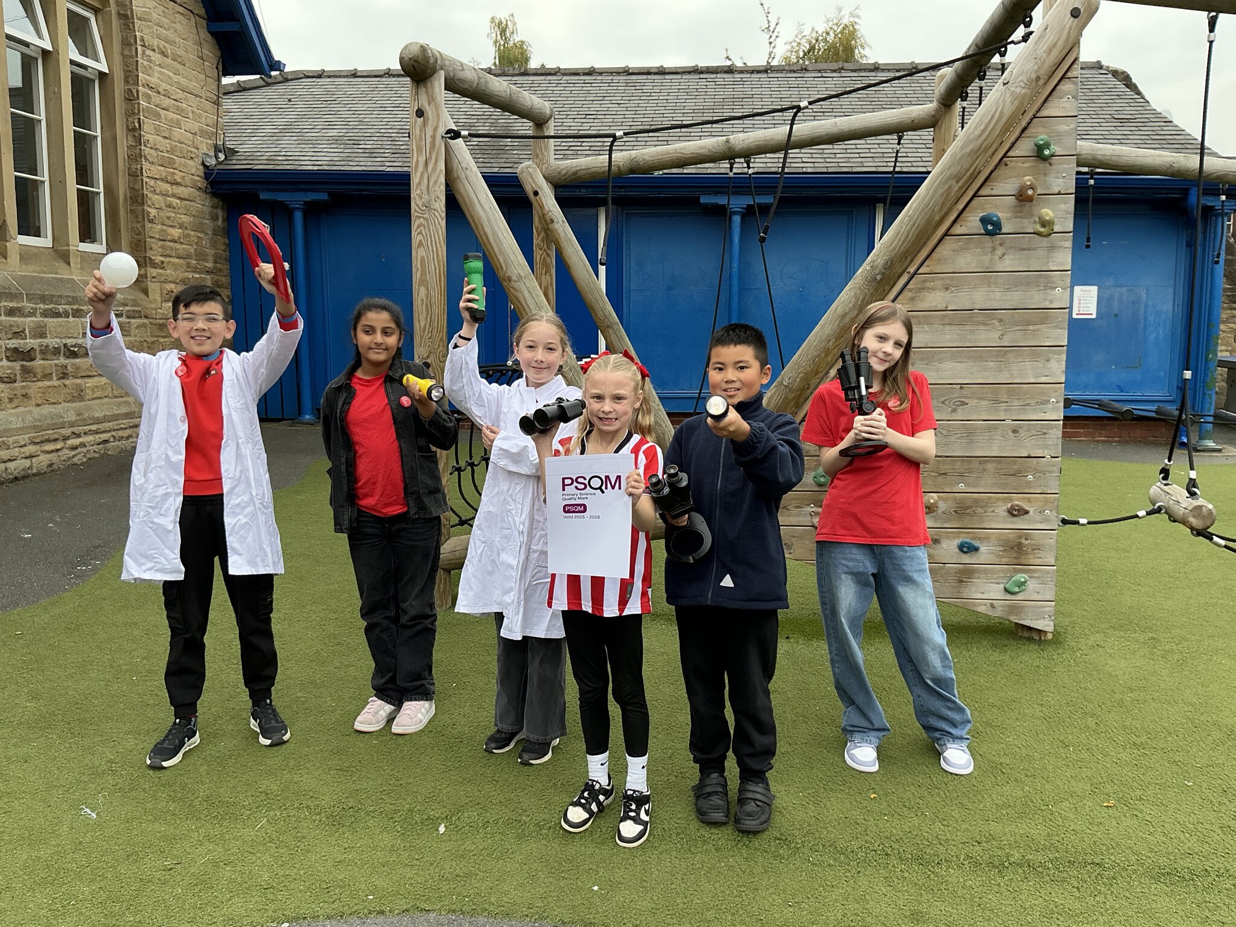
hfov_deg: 63.4
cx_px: 618
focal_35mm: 28
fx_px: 1000
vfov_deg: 49.7
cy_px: 464
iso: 25
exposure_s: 1/272
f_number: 1.8
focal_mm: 3
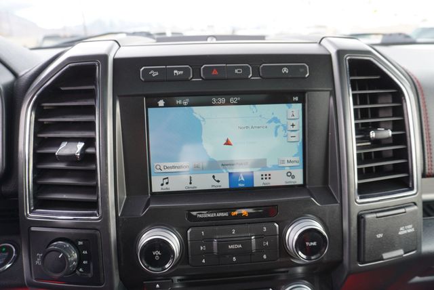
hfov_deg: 73.7
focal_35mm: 24
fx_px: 290
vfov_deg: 53.2
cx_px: 217
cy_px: 145
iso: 160
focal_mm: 16
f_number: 4
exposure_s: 1/60
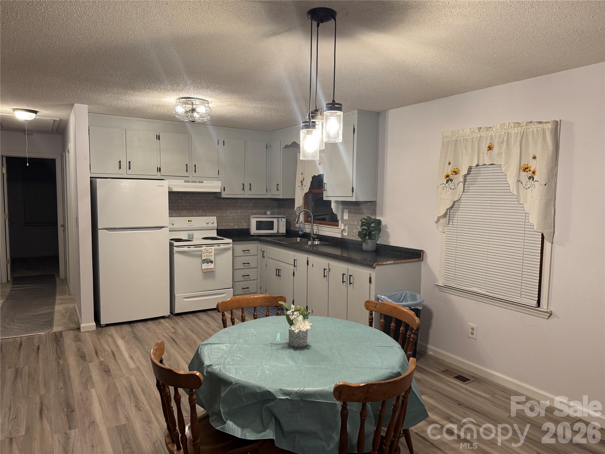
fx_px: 419
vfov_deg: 56.8
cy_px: 227
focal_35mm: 24
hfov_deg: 71.6
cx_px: 302
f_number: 1.78
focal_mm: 6.76
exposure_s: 1/60
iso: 160
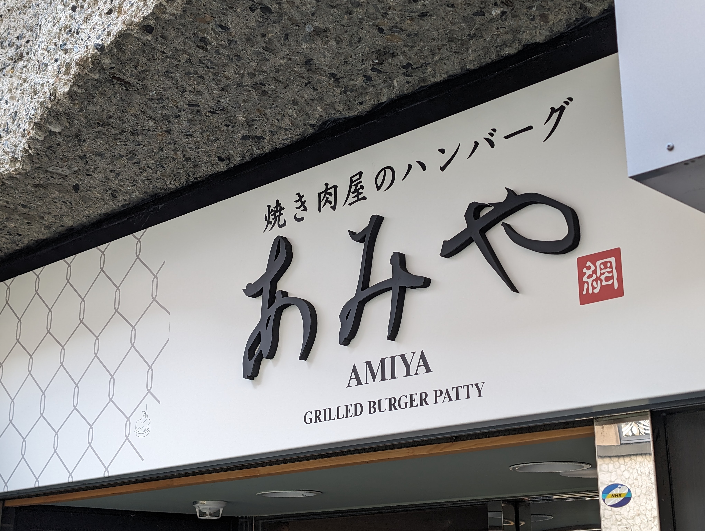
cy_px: 266
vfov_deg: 29.7
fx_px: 999
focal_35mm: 49
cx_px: 352
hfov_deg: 38.9
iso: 24
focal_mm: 6.9
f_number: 1.68
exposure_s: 1/59.1
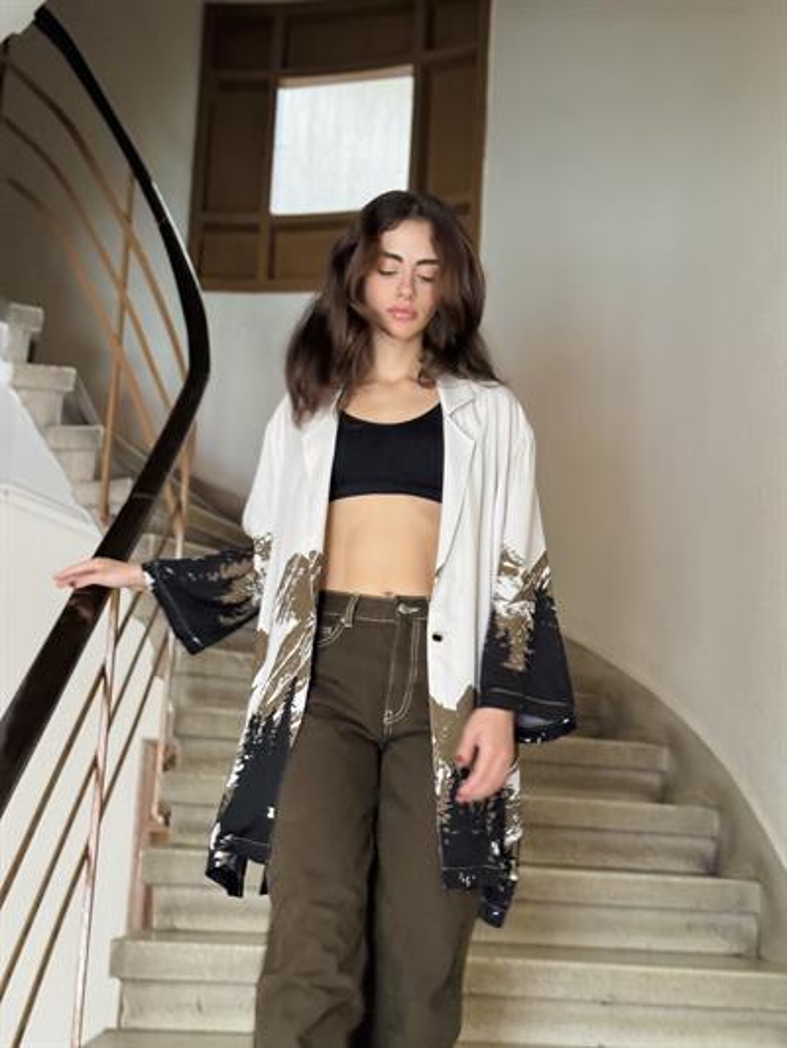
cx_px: 394
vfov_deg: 39.6
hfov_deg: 30.3
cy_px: 524
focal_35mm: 48
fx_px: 1454
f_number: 1.78
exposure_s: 1/33
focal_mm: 6.76
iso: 500
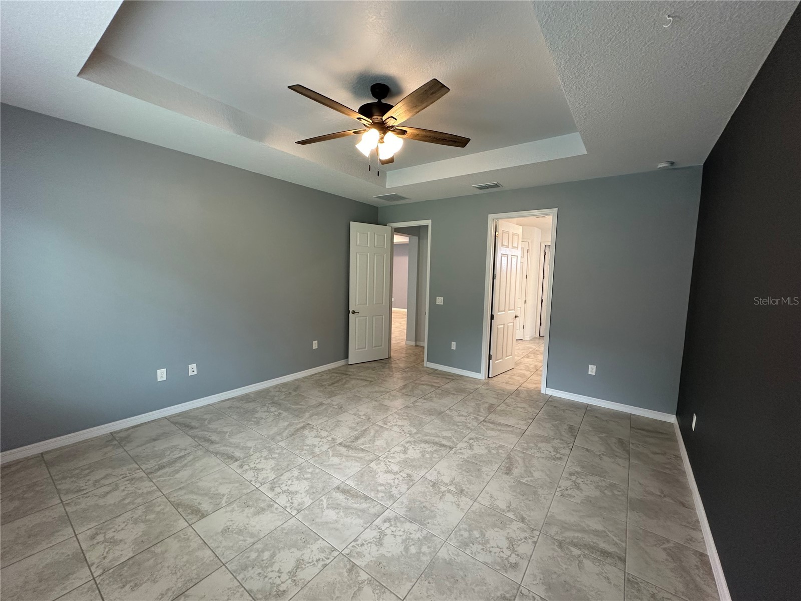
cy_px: 300
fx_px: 324
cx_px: 400
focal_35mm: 14
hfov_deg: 102.1
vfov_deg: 85.7
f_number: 2.2
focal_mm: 2.22
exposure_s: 1/60
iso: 160
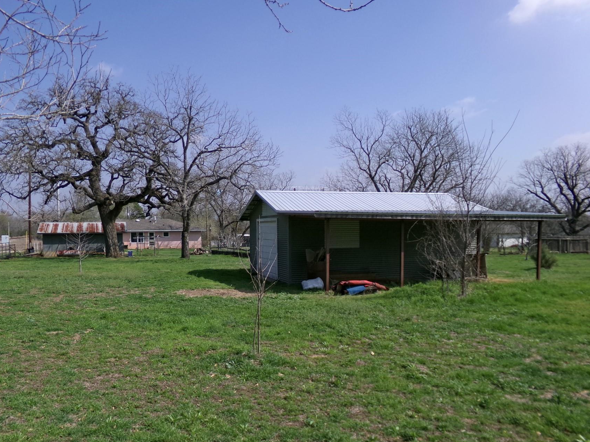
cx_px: 241
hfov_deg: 61.2
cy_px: 261
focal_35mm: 29
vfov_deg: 48.0
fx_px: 494
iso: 100
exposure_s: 1/850
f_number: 3.7
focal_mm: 4.3
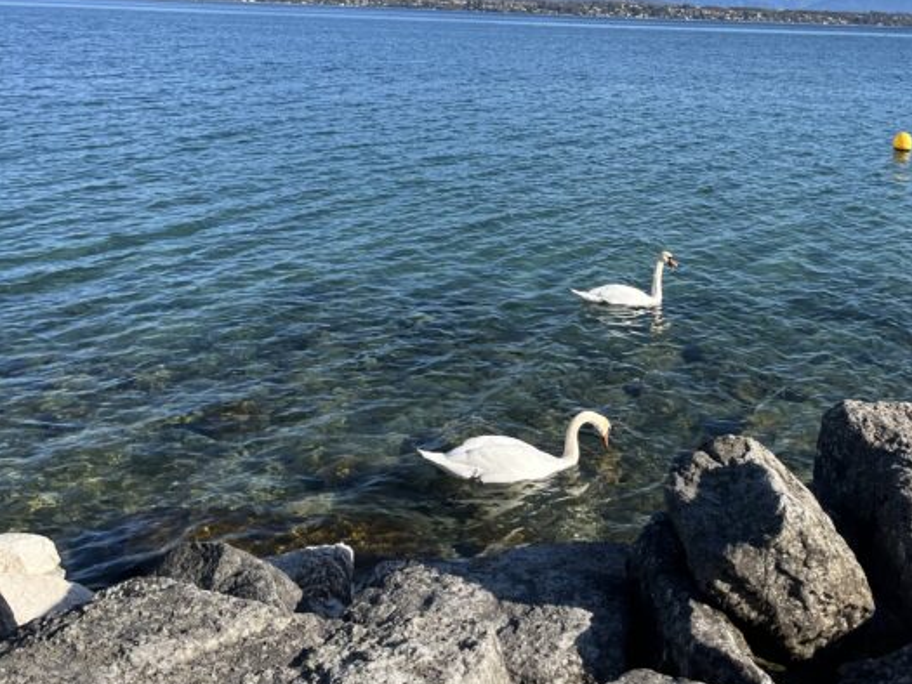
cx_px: 608
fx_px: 1001
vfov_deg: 37.2
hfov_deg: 48.2
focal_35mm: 38
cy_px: 205
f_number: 1.6
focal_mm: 5.1
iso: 50
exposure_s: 1/2571
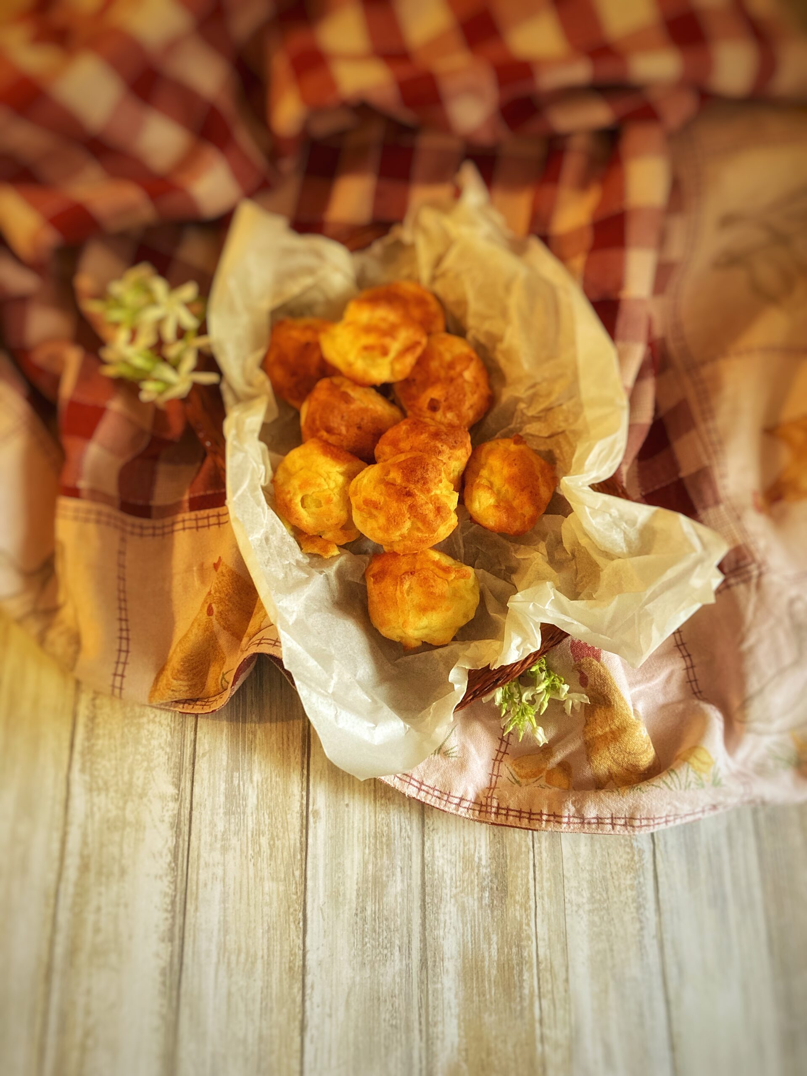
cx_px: 404
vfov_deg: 63.4
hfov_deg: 49.7
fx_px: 870
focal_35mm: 28
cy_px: 538
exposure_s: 1/43
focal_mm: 3.99
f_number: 1.8
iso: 320
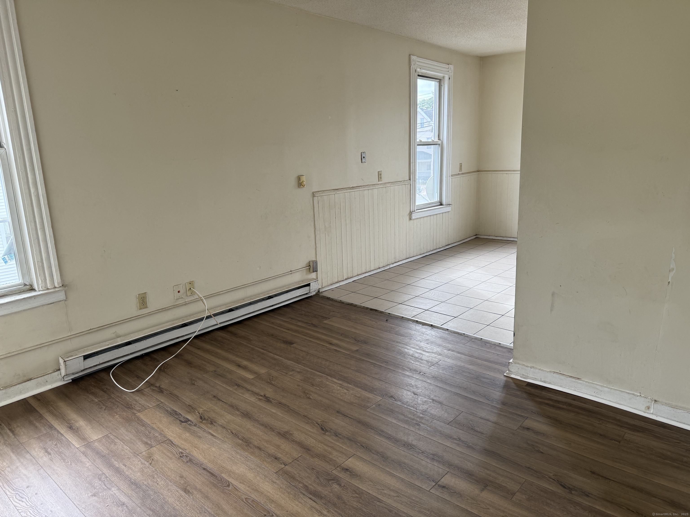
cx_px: 345
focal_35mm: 24
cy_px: 258
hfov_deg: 71.6
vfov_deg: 56.8
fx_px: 478
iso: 100
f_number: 1.78
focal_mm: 6.76
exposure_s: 1/253
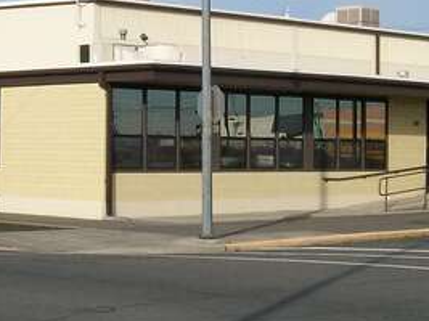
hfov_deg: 18.2
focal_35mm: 108
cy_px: 117
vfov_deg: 13.7
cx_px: 174
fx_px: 1338
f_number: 4.8
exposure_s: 1/640
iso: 80
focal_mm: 6
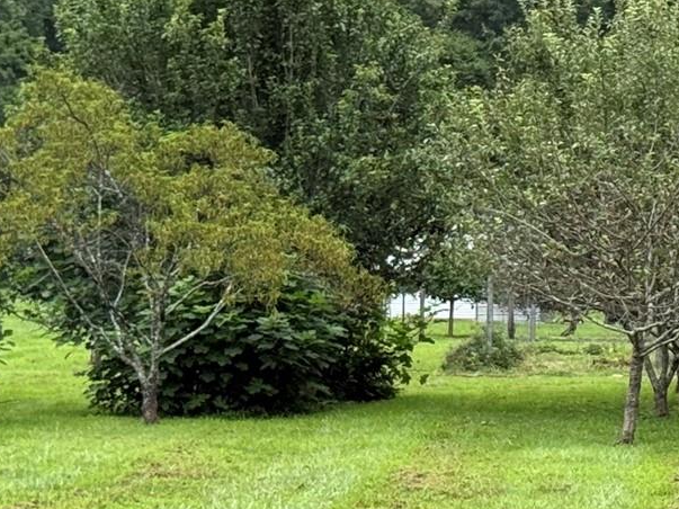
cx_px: 939
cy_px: 267
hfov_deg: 11.7
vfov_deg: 9.1
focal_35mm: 163
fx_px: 3197
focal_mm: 6.76
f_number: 1.78
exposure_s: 1/1883
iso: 100
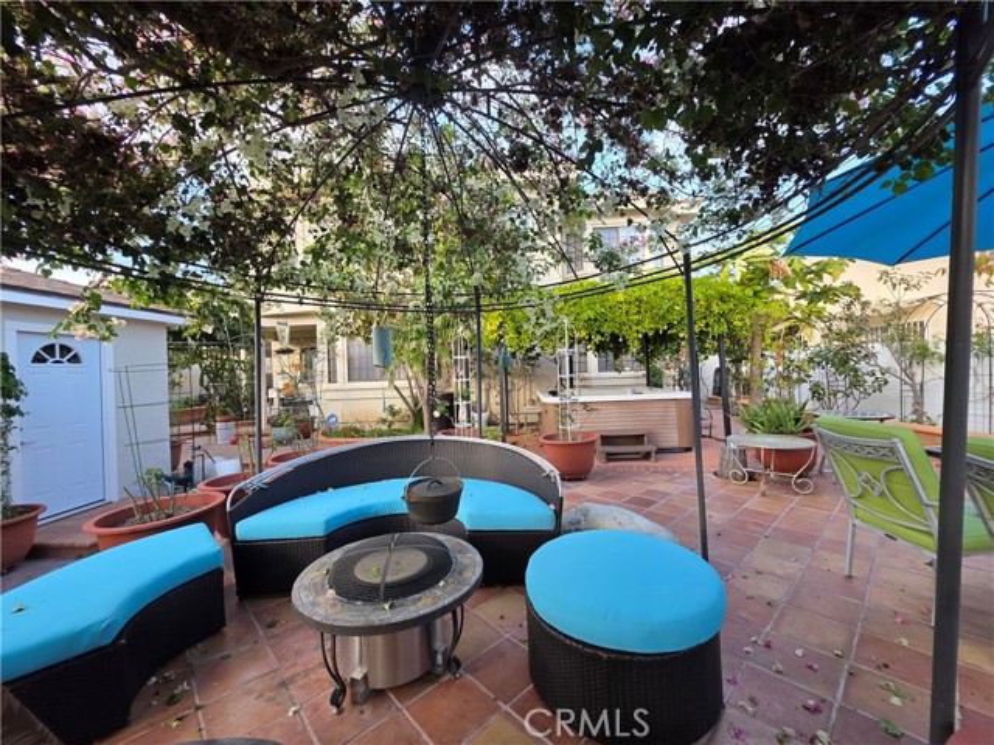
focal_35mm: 13
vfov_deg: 89.9
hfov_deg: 106.2
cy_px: 372
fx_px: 373
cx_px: 497
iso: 20
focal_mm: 2.2
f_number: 1.9
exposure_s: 1/120
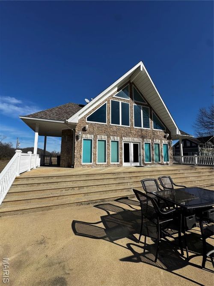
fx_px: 115
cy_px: 143
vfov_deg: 102.1
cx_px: 107
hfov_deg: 85.7
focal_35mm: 14
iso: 50
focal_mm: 2.22
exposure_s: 1/3717
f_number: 2.2
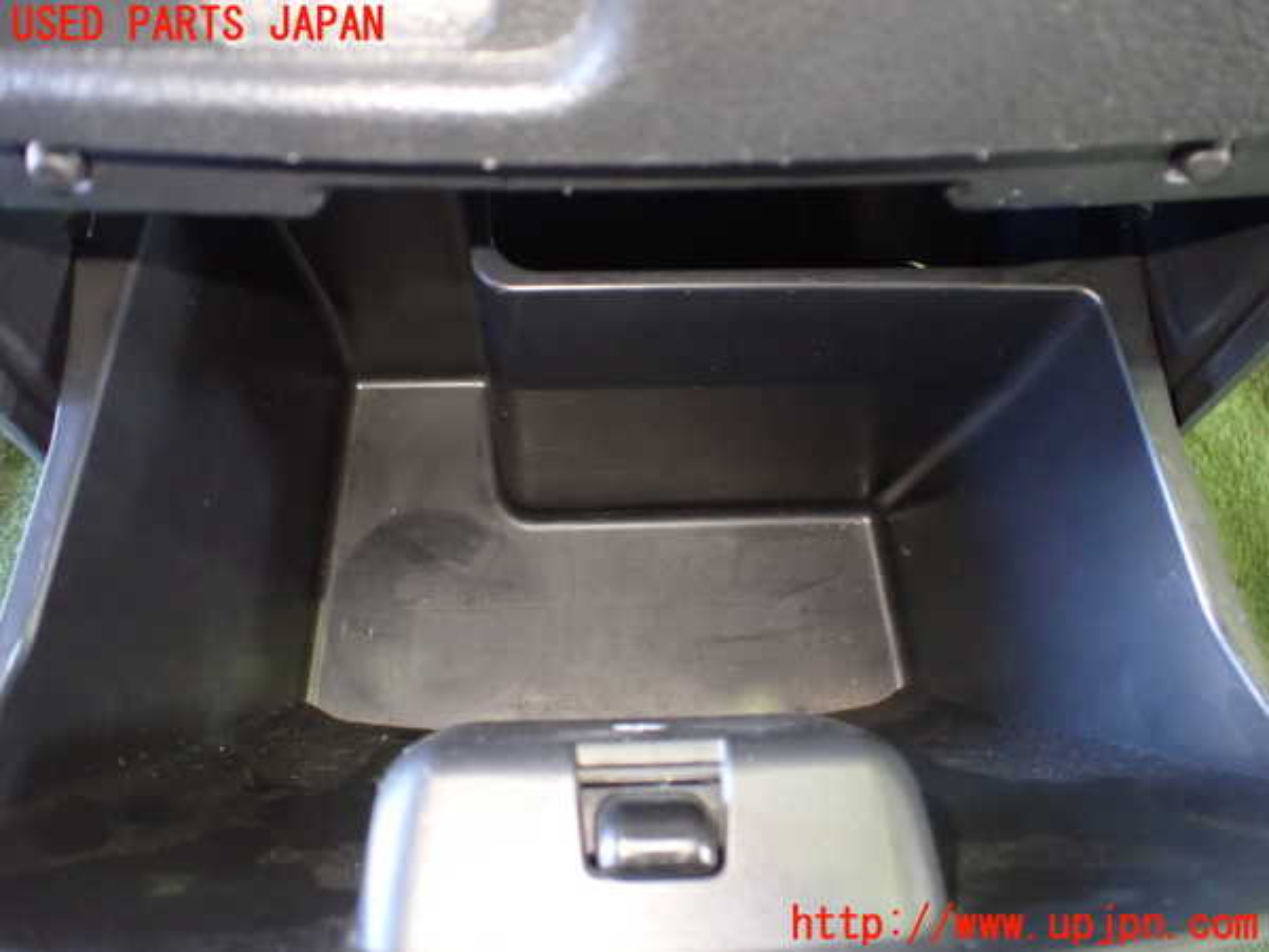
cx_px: 634
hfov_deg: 60.0
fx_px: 1100
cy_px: 476
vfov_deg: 46.8
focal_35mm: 30
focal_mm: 5.4
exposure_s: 1/30
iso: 1250
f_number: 2.3
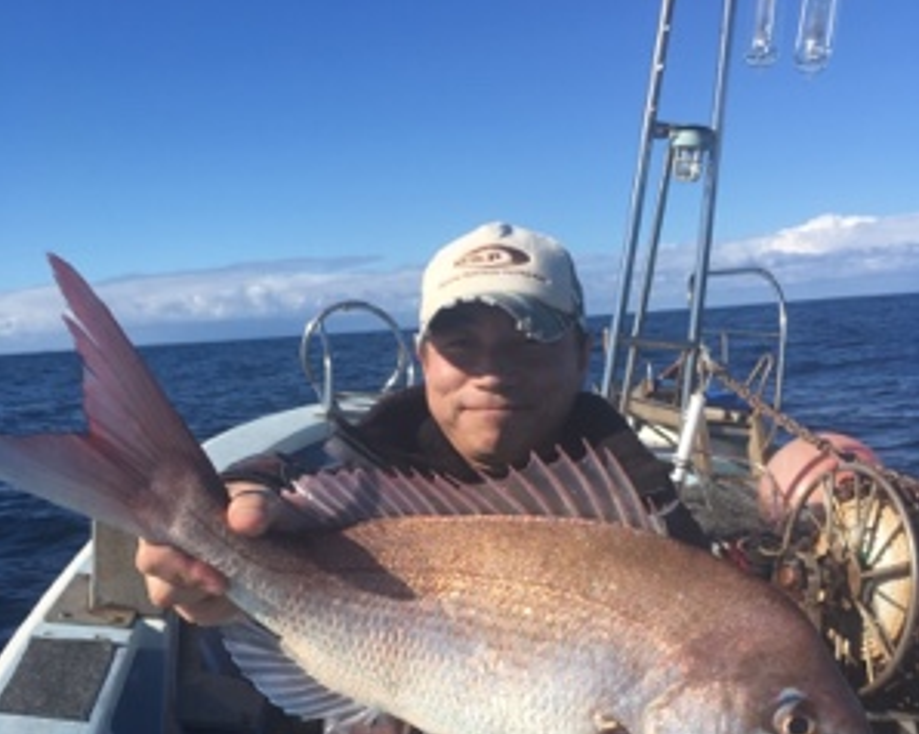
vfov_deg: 38.5
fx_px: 1033
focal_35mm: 38
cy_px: 515
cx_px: 460
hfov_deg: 48.0
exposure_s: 1/1832
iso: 25
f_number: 2.2
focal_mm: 4.15
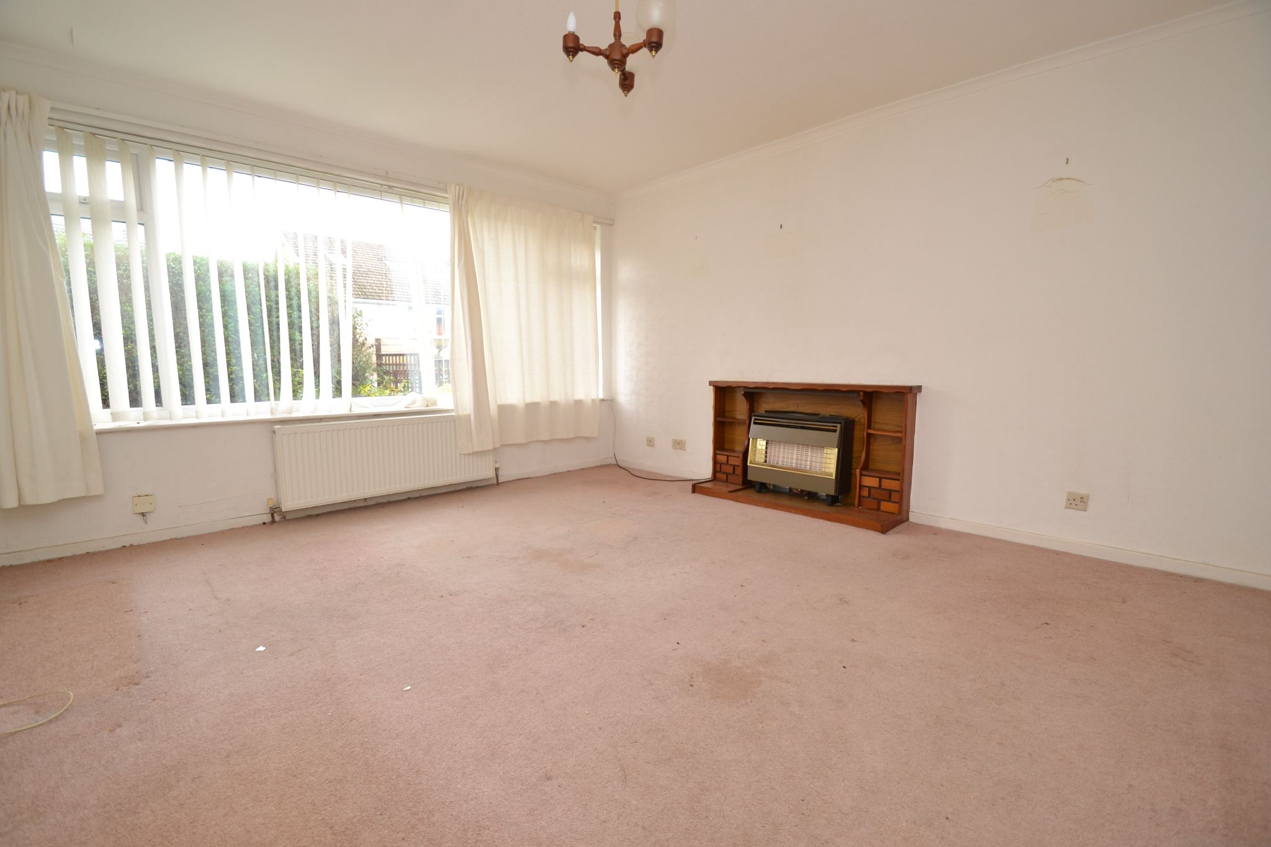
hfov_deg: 100.4
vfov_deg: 77.3
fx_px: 530
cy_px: 424
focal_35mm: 15
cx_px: 636
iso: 400
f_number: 4
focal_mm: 10
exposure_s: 1/60
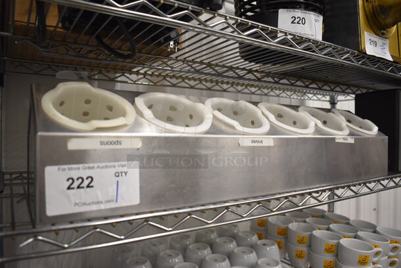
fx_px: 301
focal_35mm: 27
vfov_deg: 48.0
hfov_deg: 67.3
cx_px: 200
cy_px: 134
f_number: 3.5
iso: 1100
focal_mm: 18
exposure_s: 1/125
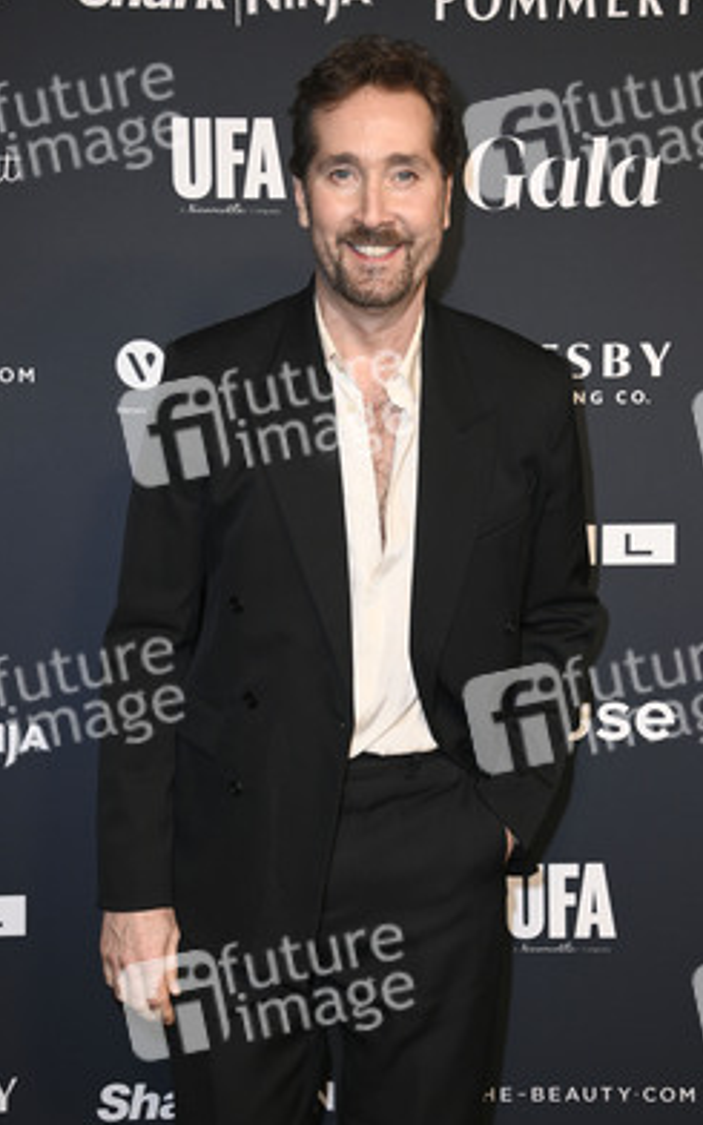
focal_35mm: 52
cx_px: 350
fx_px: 1594
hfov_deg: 24.9
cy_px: 562
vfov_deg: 38.9
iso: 1000
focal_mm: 50
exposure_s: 1/250
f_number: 5.6
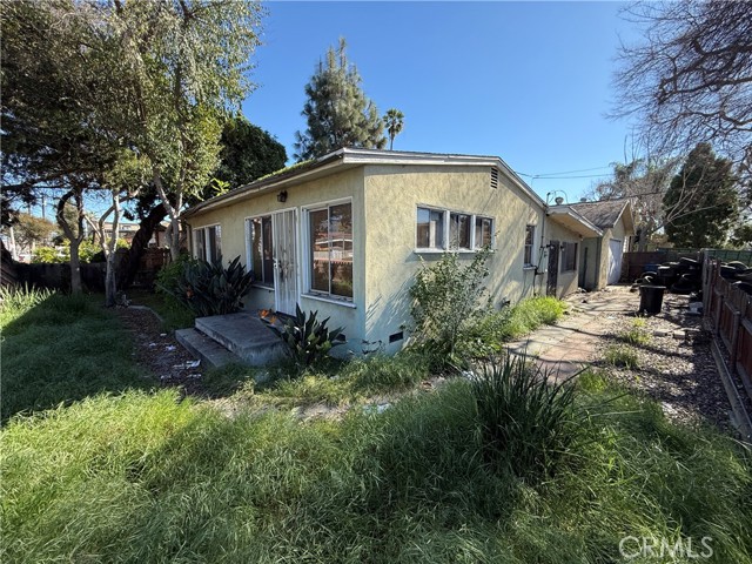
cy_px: 282
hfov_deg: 102.1
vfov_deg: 85.7
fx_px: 304
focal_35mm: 14
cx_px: 376
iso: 64
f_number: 2.2
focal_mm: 2.22
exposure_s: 1/751
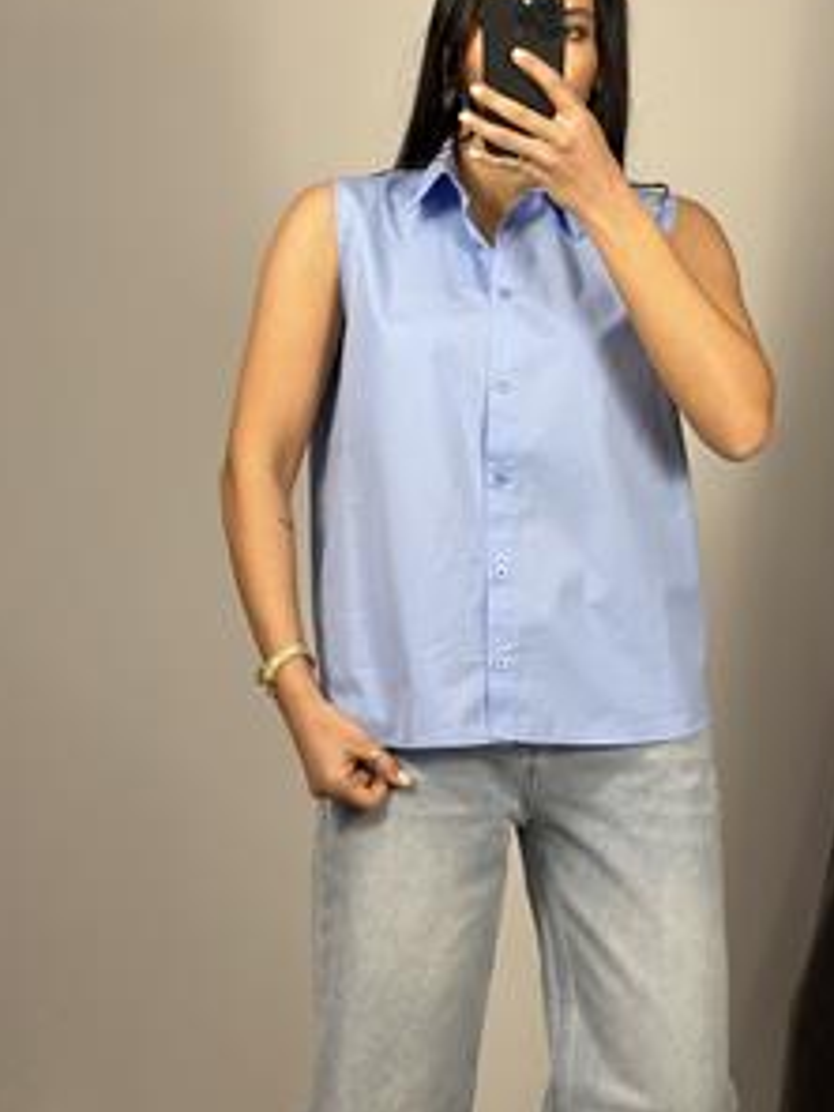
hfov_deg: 21.9
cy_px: 423
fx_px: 2152
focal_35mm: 67
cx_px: 500
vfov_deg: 28.9
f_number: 1.78
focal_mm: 6.86
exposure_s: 1/100
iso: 80
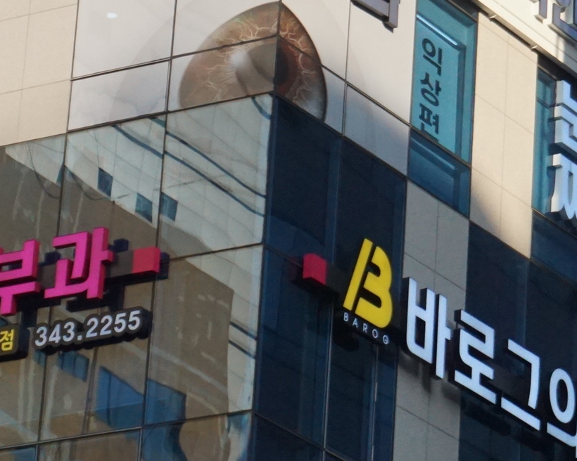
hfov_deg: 8.5
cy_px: 117
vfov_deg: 6.8
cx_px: 282
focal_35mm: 227
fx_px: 3876
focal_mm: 44
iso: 1250
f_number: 5.6
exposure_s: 1/4000
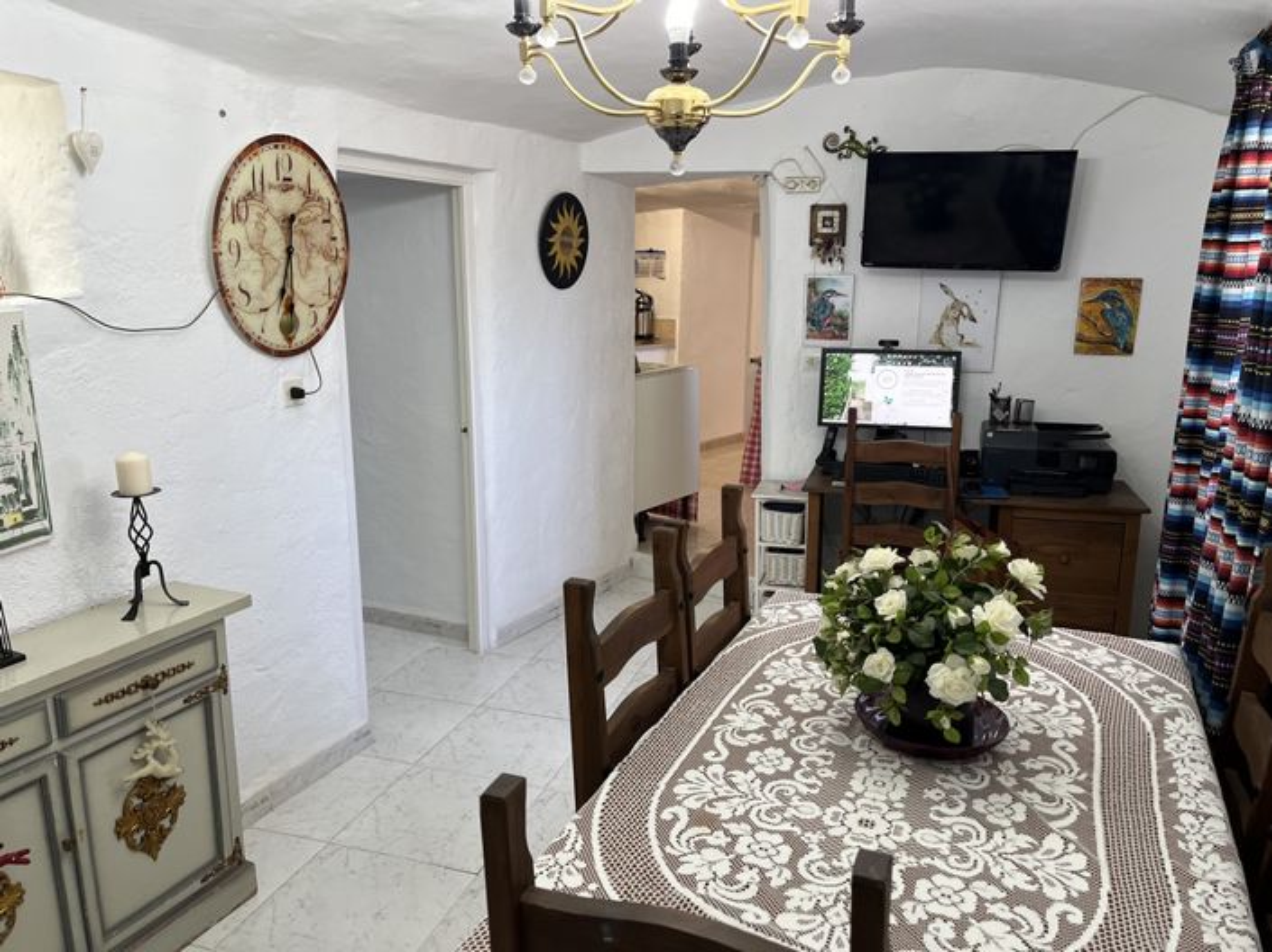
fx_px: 955
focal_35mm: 26
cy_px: 476
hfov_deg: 67.3
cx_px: 636
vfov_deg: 53.0
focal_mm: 5.1
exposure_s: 1/100
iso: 100
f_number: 1.6
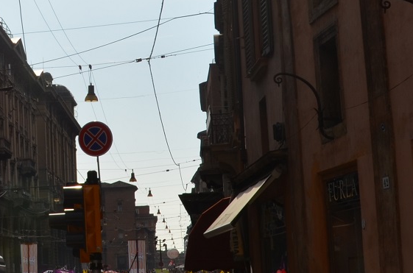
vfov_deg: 12.3
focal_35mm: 111
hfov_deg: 18.1
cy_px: 78
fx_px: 1267
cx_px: 15
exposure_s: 1/400
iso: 100
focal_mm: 21
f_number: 10
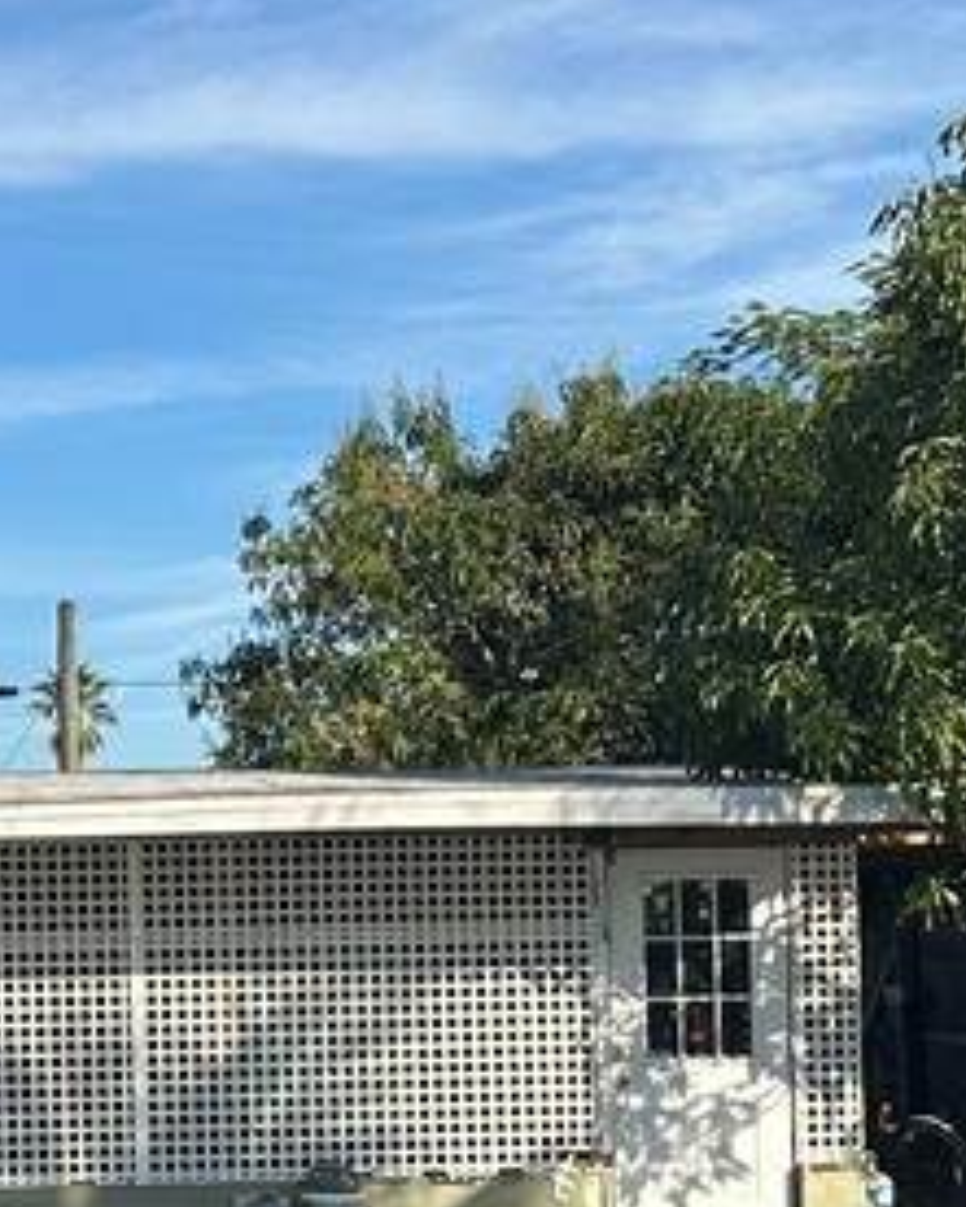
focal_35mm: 87
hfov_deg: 17.6
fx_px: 3107
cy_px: 975
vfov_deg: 21.7
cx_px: 267
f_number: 1.78
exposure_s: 1/3597
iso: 80
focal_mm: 6.86
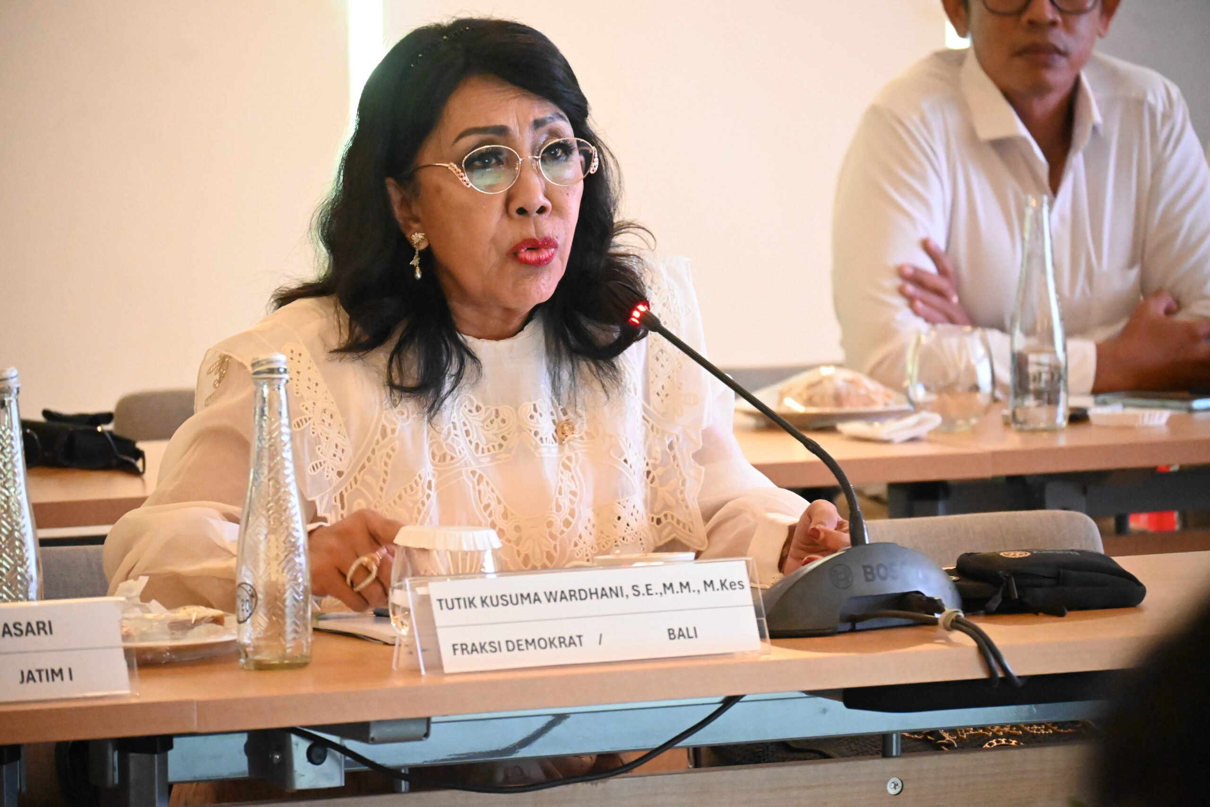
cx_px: 605
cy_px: 404
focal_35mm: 255
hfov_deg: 8.1
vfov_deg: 5.4
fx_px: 8571
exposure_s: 1/125
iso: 12800
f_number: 5.6
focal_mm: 170
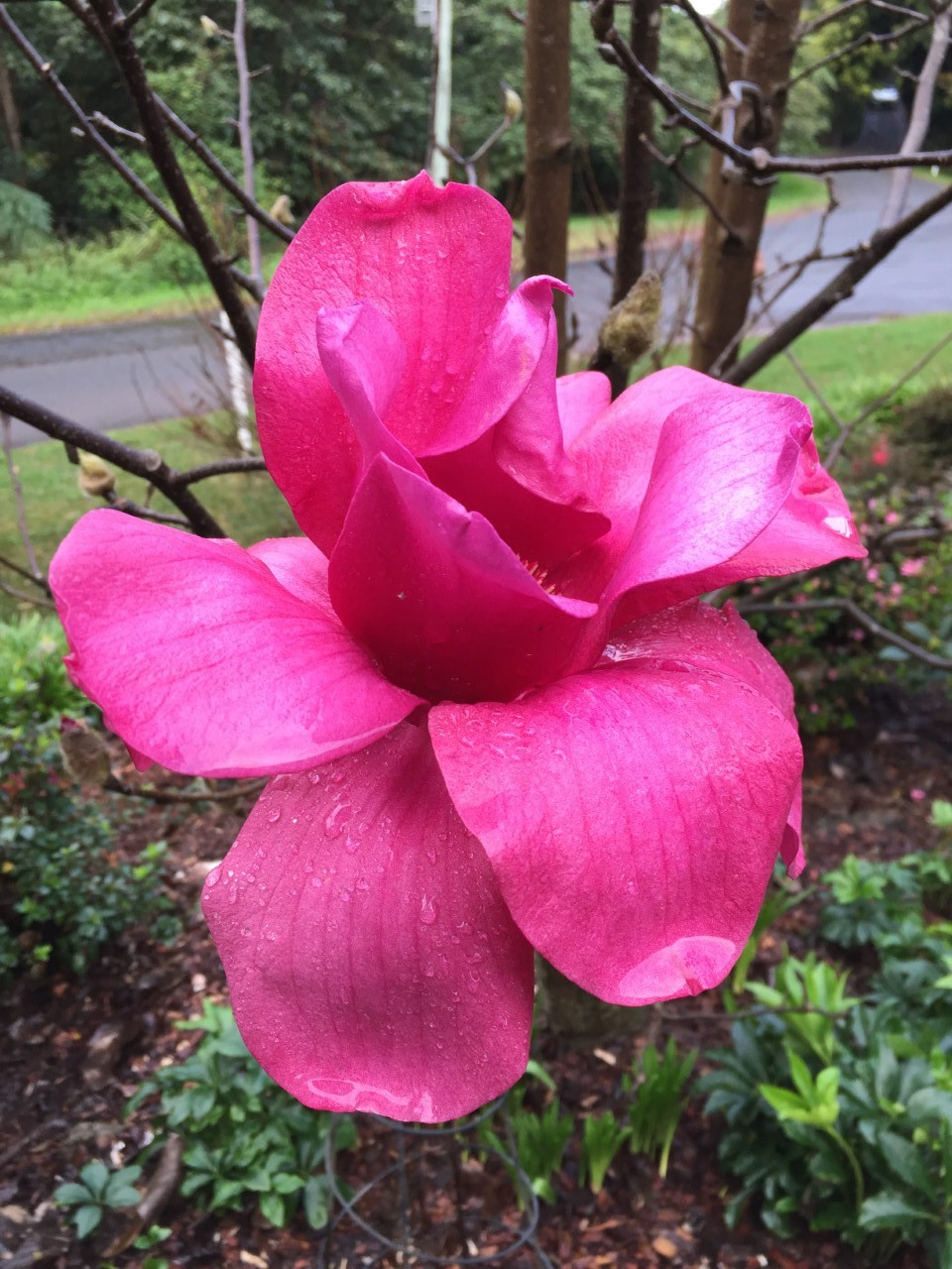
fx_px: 1063
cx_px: 476
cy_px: 634
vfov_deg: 61.7
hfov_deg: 48.2
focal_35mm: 29
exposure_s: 1/100
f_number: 2.2
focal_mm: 4.15
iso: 50
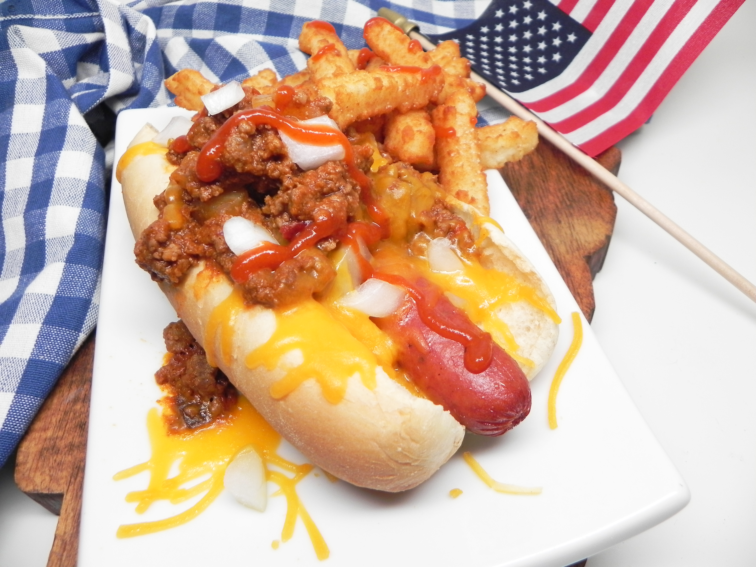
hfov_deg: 67.3
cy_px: 284
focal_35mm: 26
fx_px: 568
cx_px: 378
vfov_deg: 53.1
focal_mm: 4.6
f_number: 2.8
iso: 160
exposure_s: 1/47
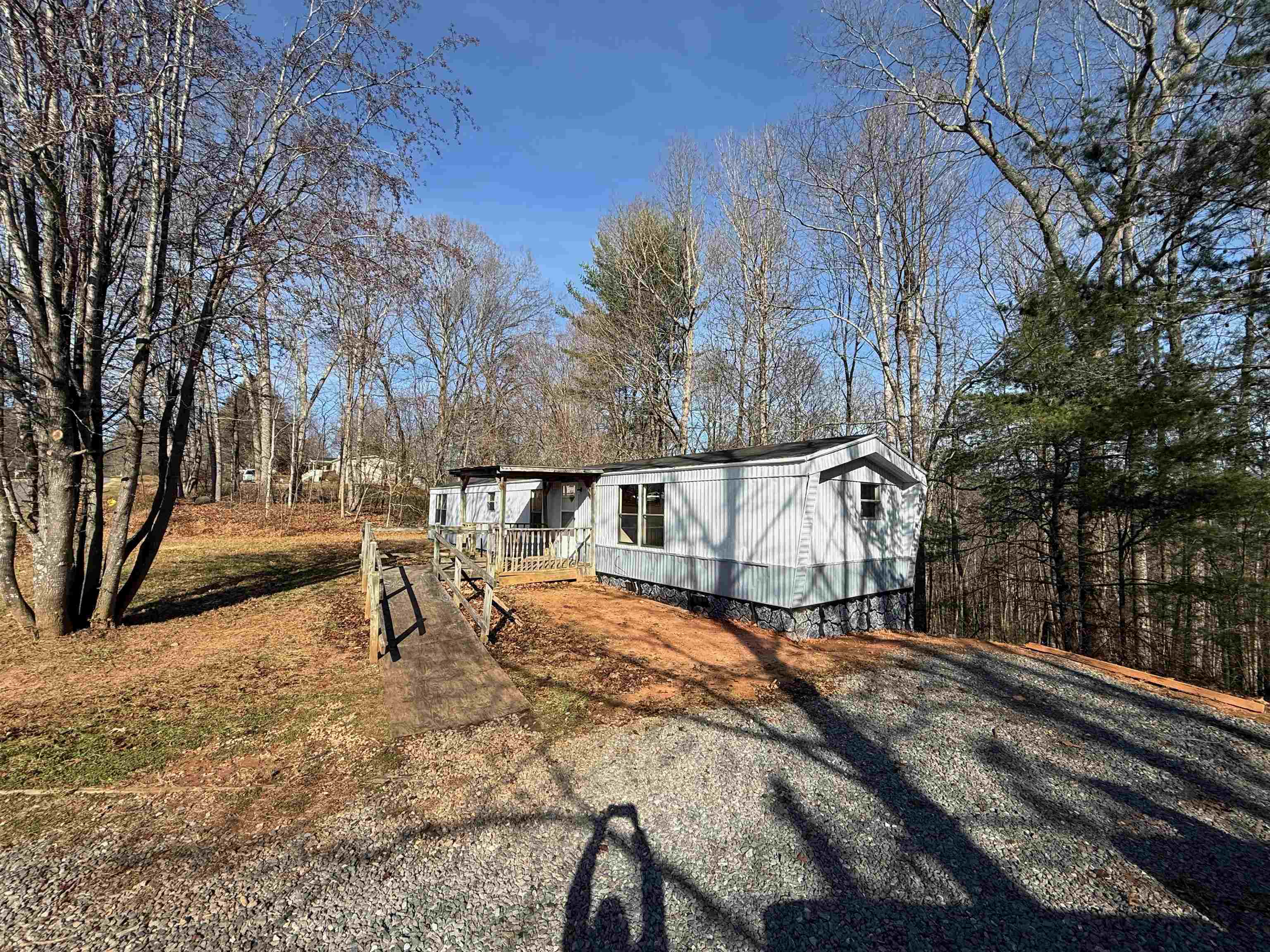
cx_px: 635
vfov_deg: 85.7
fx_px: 514
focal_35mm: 14
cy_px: 476
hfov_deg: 102.1
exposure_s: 1/1613
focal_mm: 2.22
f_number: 2.2
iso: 50
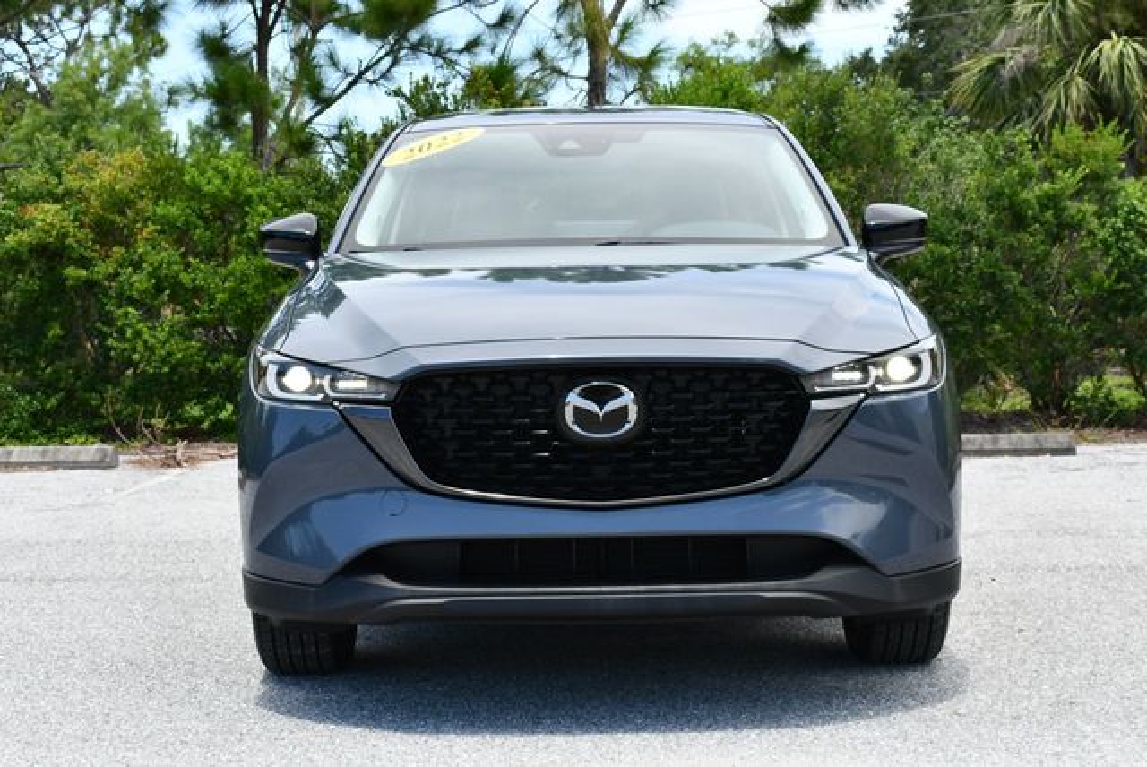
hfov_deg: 29.6
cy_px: 384
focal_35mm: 68
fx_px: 2168
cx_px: 574
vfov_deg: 20.1
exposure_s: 1/250
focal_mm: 34
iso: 200
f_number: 8
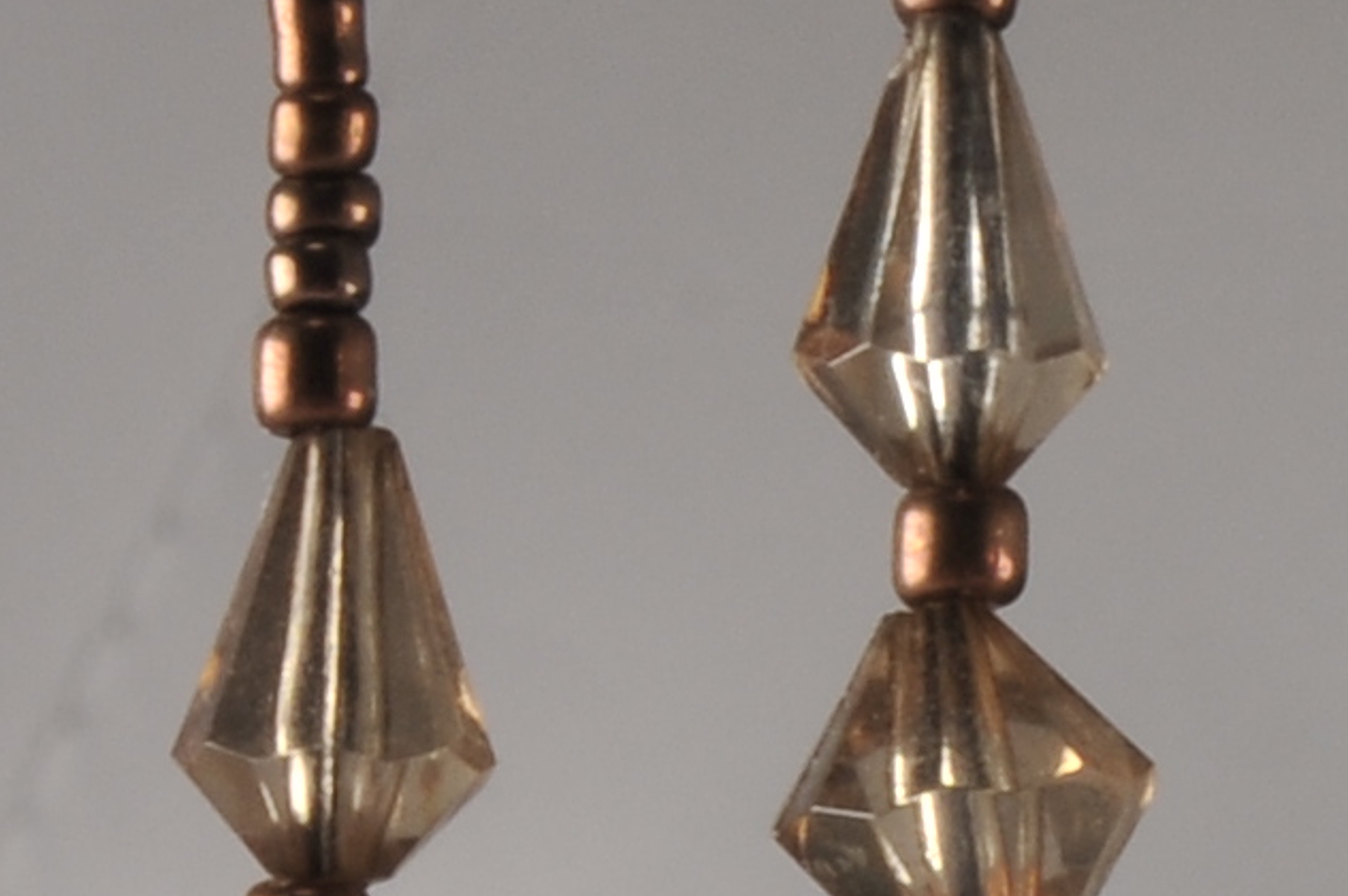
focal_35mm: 509
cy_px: 830
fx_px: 19039
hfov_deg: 4.0
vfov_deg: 2.7
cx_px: 2995
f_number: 22
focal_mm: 50
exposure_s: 1/250
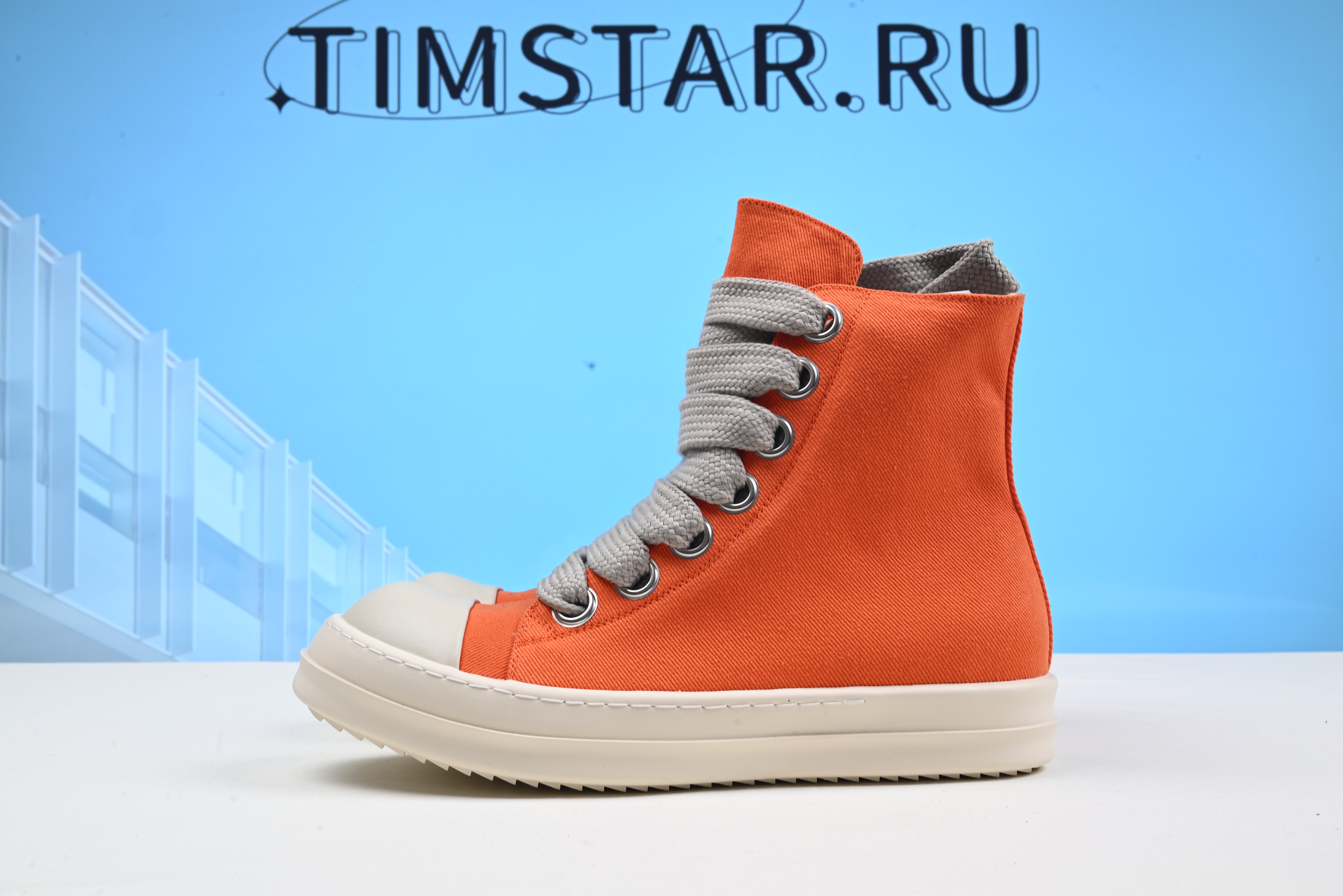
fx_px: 1493
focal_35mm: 40
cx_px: 672
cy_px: 448
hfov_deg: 48.4
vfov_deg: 33.4
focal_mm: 40
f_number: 16
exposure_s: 1/2.5
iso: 100
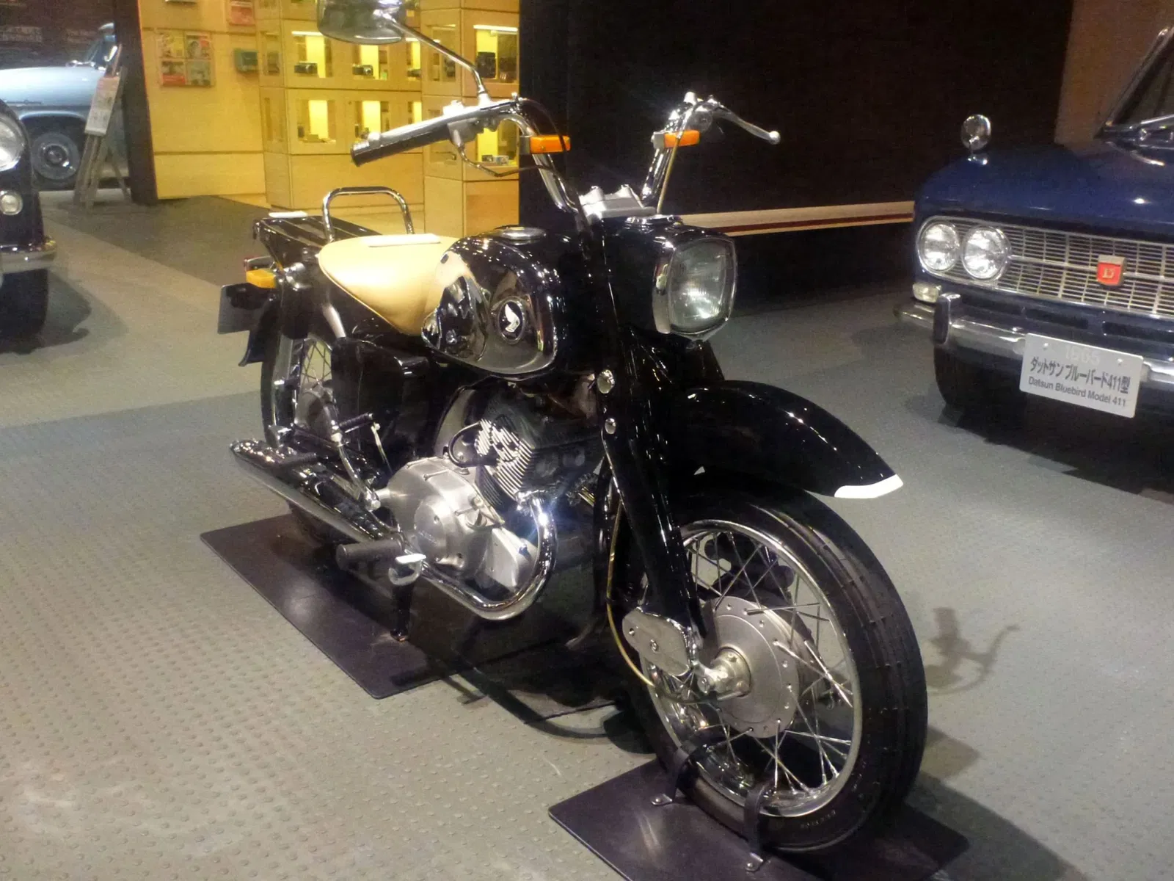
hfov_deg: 63.4
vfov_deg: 49.7
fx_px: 950
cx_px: 587
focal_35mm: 28
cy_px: 440
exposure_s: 1/15
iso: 1250
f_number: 3.3
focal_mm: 4.9
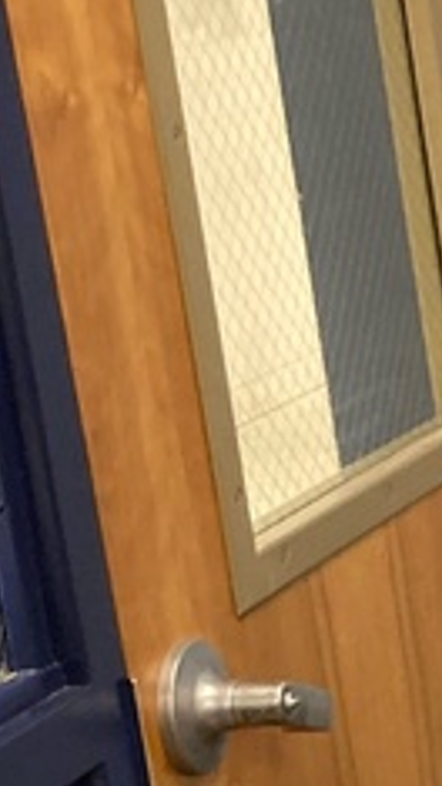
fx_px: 2774
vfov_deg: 16.1
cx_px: 1272
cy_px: 505
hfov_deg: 8.0
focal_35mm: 133
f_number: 1.8
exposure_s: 1/60
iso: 200
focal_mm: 3.99
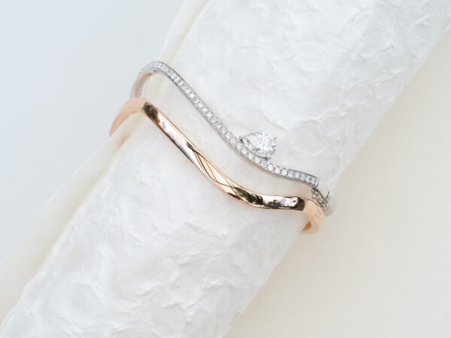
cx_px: 226
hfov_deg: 16.4
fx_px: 1563
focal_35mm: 120
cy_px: 169
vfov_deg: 12.3
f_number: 9
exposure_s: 1/100
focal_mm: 60
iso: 100
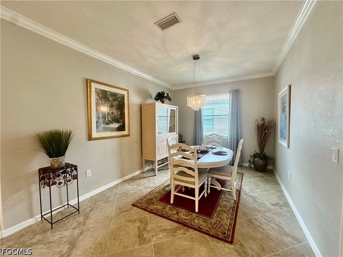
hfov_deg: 102.1
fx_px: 139
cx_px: 172
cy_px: 128
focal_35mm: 14
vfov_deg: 85.7
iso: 200
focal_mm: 2.22
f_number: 2.2
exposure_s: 1/120
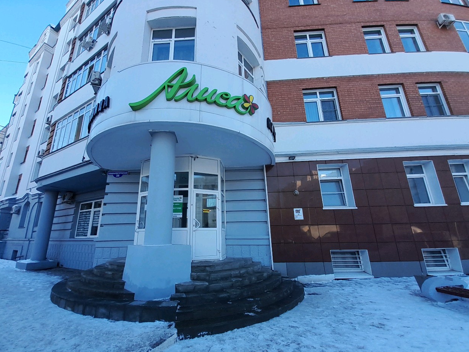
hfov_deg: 101.9
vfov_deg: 85.6
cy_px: 186
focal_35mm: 14
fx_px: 190
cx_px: 218
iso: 40
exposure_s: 1/161
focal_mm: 1.13
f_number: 2.2
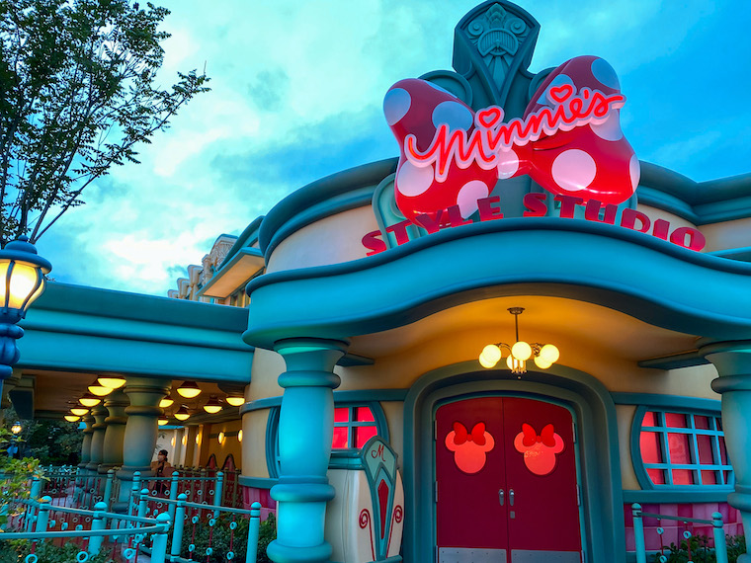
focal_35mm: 26
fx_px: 564
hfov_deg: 67.3
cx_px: 376
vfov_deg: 53.1
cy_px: 282
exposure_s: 1/50
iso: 200
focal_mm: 4.25
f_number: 1.8
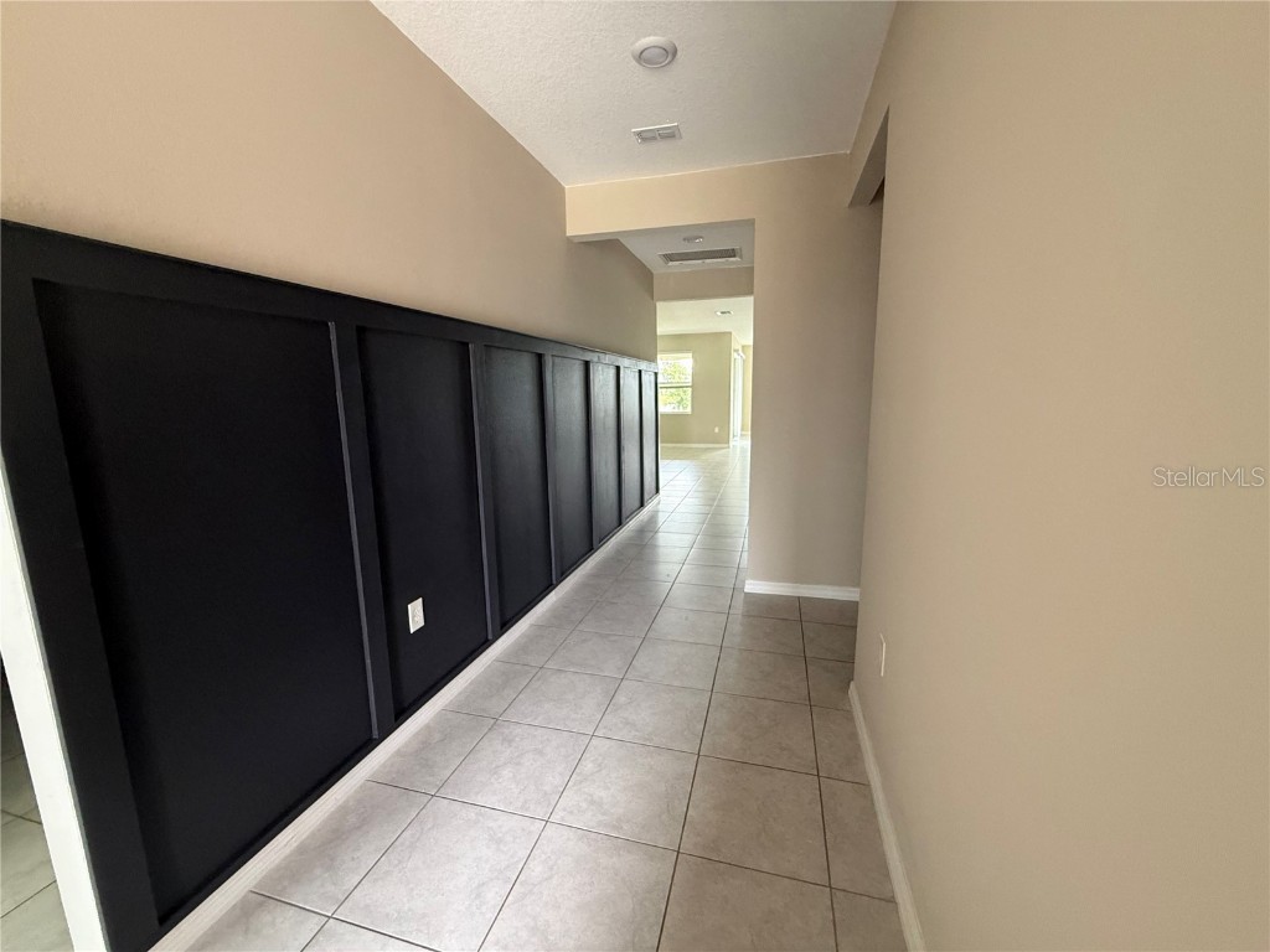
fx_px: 514
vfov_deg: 85.7
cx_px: 635
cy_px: 476
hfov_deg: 102.1
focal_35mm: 14
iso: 400
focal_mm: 2.22
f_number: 2.2
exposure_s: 1/60
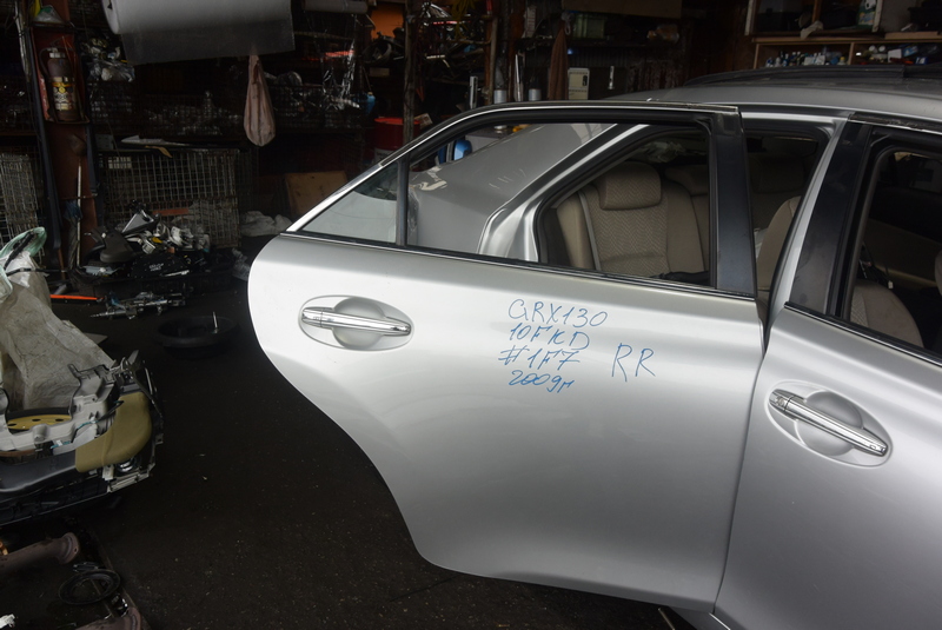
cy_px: 315
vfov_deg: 45.0
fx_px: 760
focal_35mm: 29
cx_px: 471
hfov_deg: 63.6
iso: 200
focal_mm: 11
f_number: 4.5
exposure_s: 1/125
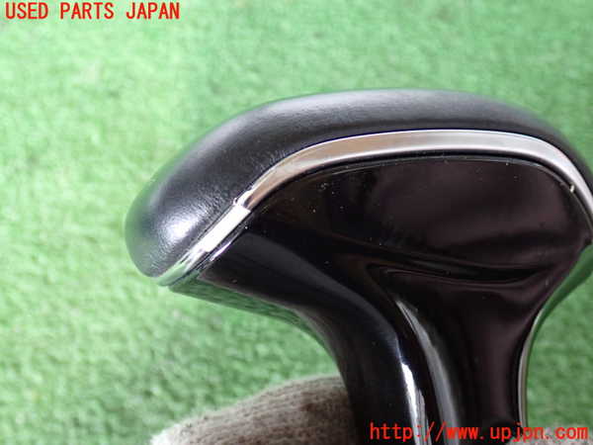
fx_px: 702
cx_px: 296
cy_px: 222
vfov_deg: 35.1
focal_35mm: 41
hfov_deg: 45.8
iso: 800
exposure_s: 1/20
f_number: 2.8
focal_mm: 7.31
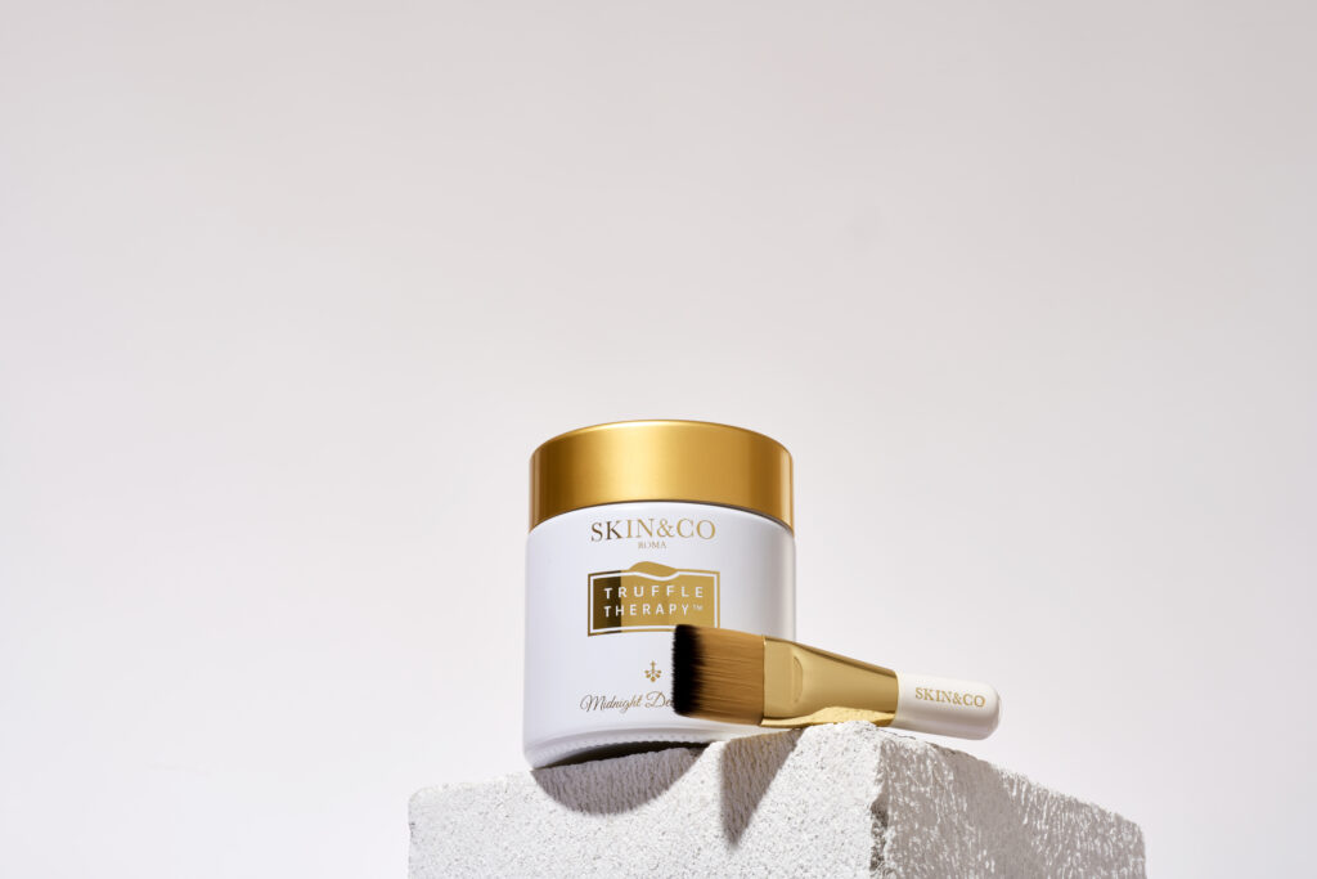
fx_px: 3842
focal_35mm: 105
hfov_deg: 19.5
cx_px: 658
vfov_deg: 13.0
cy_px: 440
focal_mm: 105
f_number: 22
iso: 64
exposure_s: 1/160
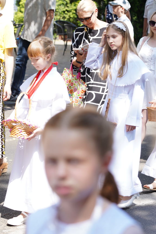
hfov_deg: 11.0
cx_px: 122
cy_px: 116
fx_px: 806
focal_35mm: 124
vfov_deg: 16.5
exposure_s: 1/200
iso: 100
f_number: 4
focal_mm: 82
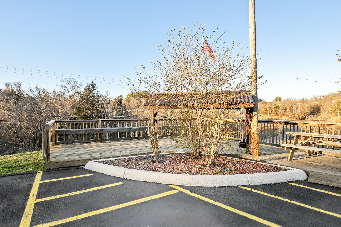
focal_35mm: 20
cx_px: 170
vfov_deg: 63.2
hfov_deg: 85.4
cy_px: 114
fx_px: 185
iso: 250
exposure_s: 1/80
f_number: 8
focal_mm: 19.5
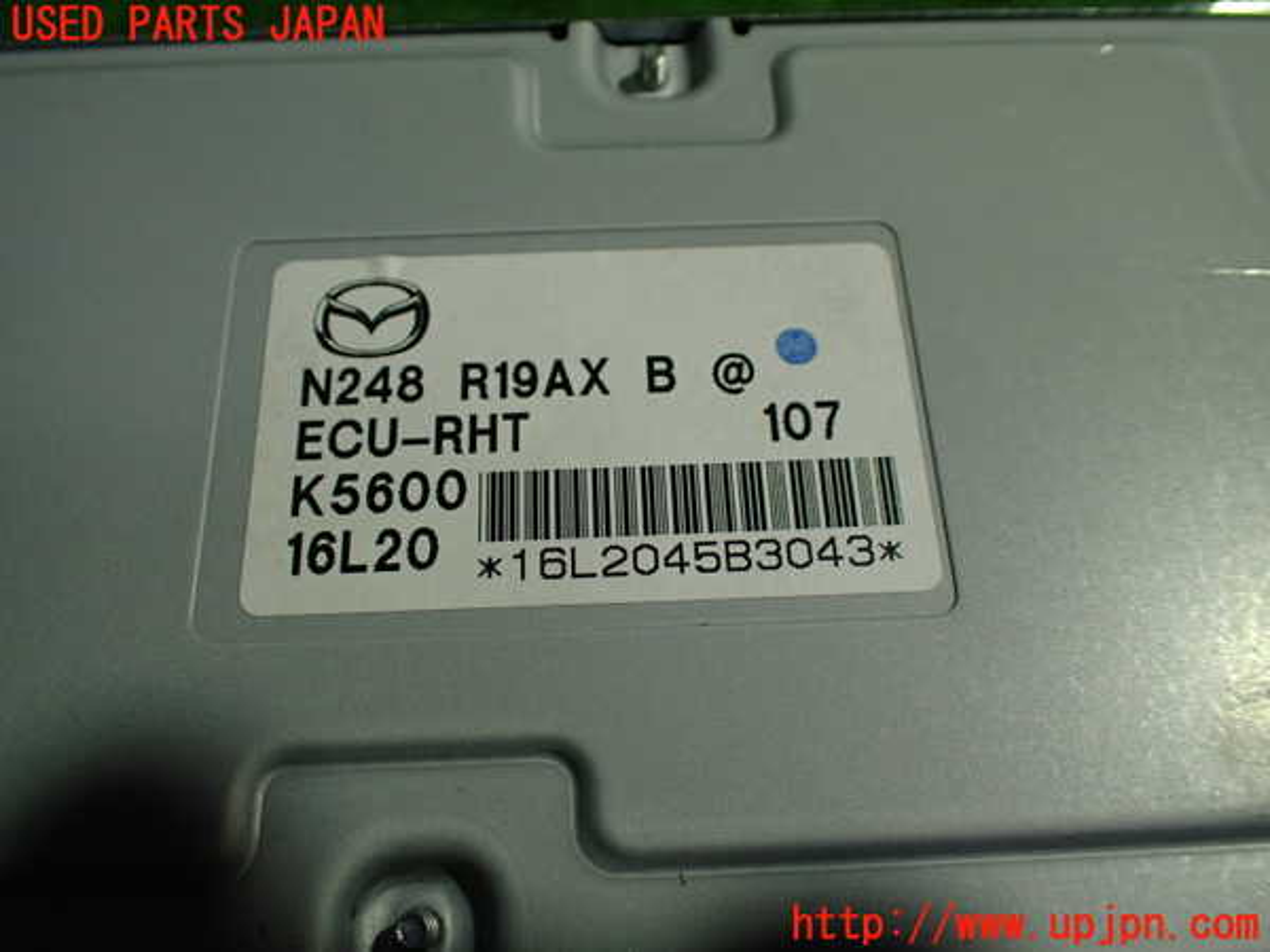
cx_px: 635
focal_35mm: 30
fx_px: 1101
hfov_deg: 60.0
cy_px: 476
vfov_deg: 46.8
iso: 200
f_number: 2.3
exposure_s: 1/125
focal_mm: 5.4
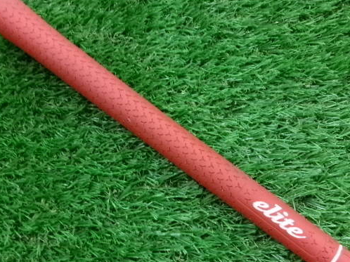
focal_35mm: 36
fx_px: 364
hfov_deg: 51.4
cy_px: 136
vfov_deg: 39.6
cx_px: 170
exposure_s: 1/34
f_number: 3.9
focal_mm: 5.1
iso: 800
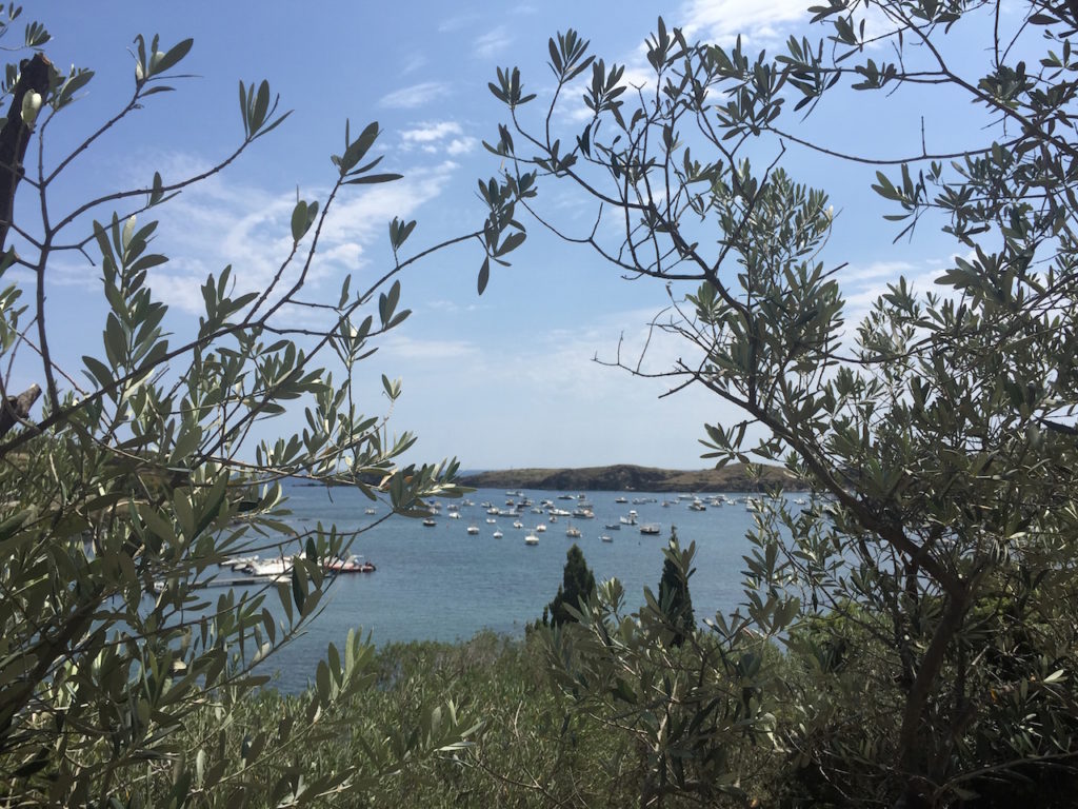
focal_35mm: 29
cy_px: 404
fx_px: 903
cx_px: 539
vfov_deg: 48.2
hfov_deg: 61.7
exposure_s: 1/2639
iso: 32
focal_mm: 4.15
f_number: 2.2
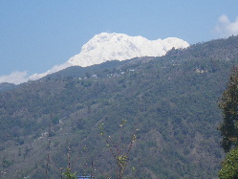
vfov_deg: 8.4
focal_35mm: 177
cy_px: 47
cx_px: 139
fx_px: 1218
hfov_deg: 11.2
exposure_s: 1/320
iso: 50
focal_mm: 20.6
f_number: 5.2
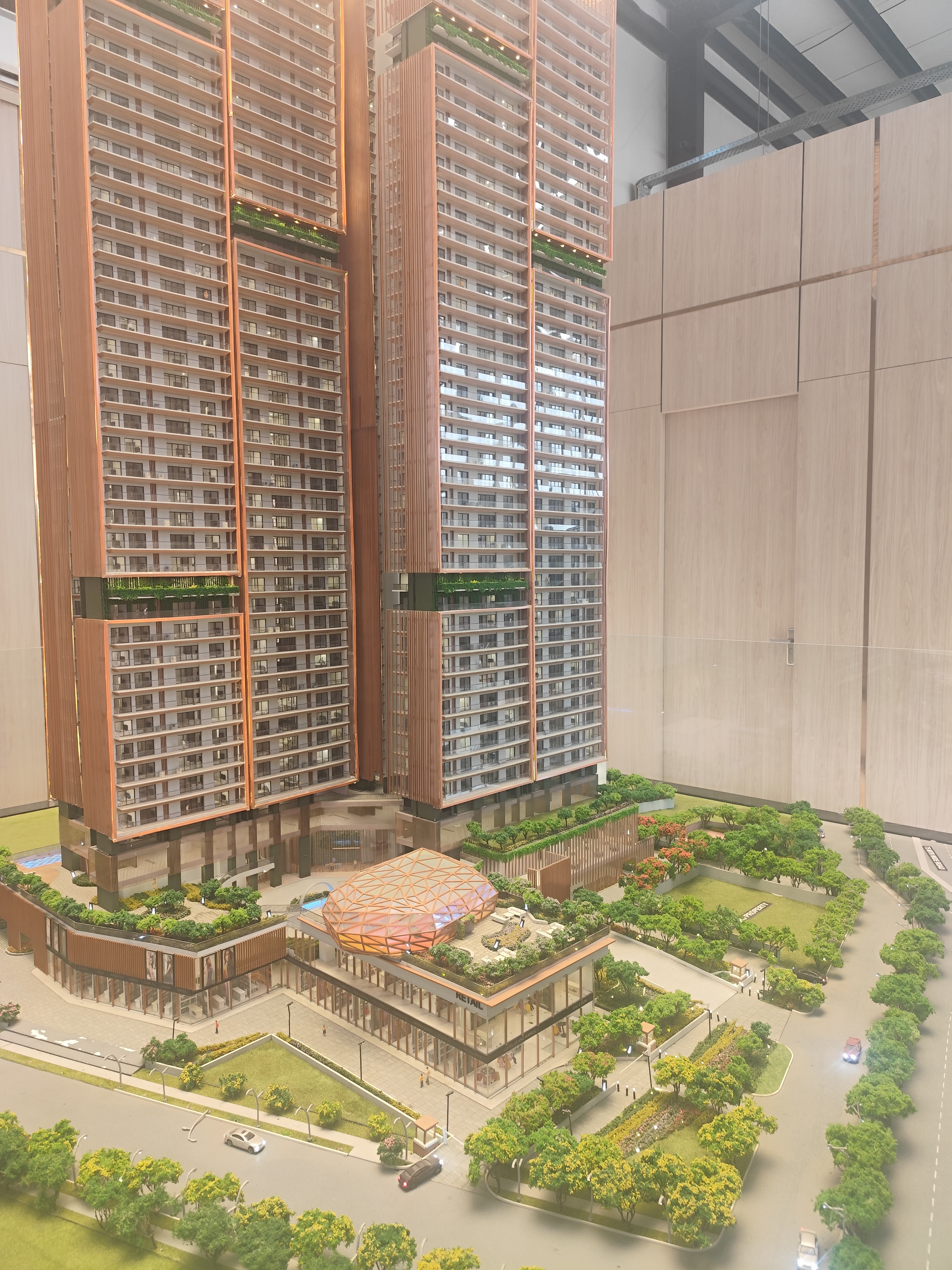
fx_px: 843
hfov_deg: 58.9
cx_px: 476
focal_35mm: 23
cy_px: 635
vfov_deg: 73.9
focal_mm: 6.19
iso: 160
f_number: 1.65
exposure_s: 1/100
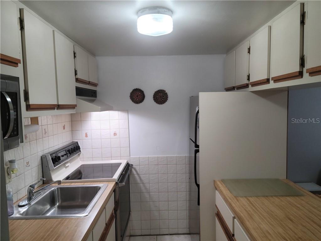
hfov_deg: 63.4
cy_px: 120
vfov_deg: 49.7
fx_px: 260
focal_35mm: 28
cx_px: 160
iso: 160
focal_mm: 5.9
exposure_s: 1/39
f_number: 2
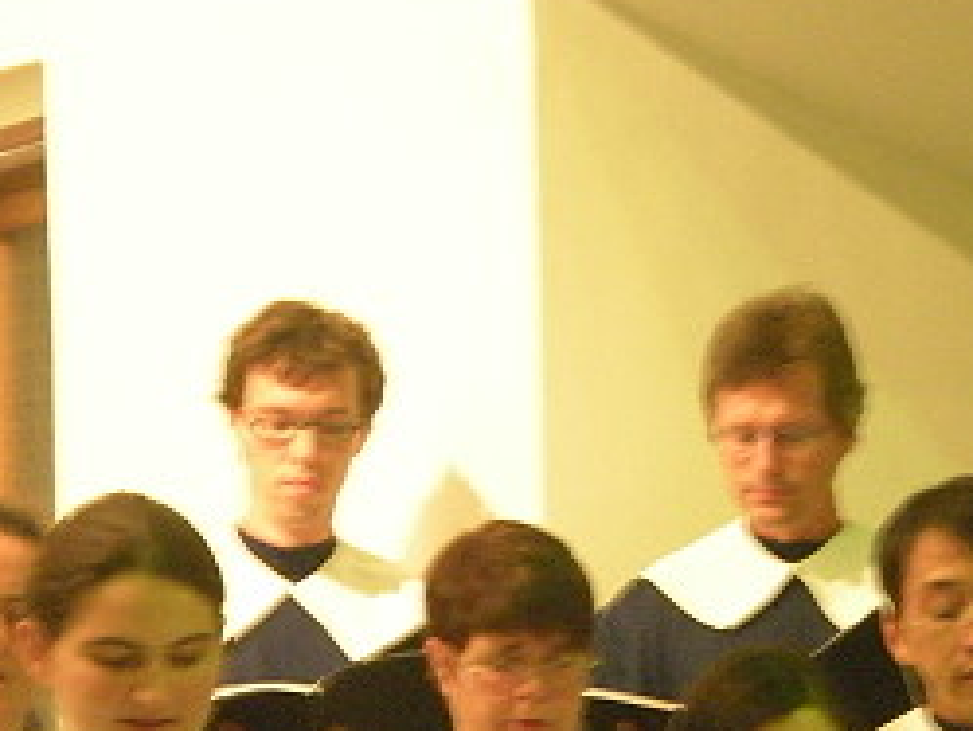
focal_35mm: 211
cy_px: 643
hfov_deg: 9.4
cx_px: 696
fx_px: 5934
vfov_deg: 7.0
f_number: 5.7
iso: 800
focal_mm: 17.3
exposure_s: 1/4.8
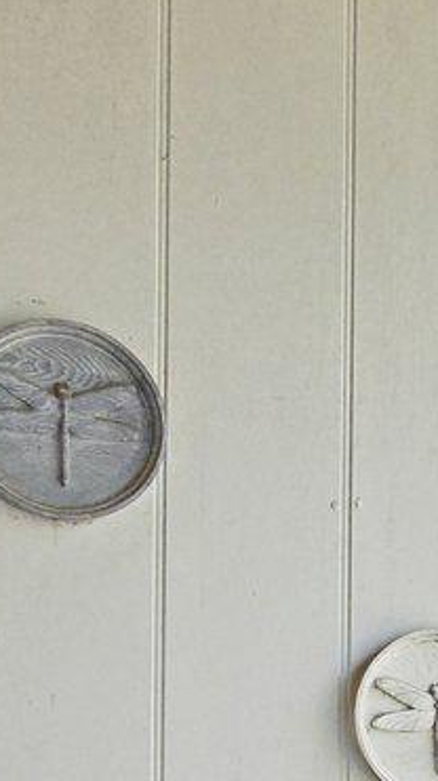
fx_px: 1677
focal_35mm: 81
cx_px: 750
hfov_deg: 13.6
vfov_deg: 24.8
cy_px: 817
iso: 100
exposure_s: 1/80
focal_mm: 14
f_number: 8
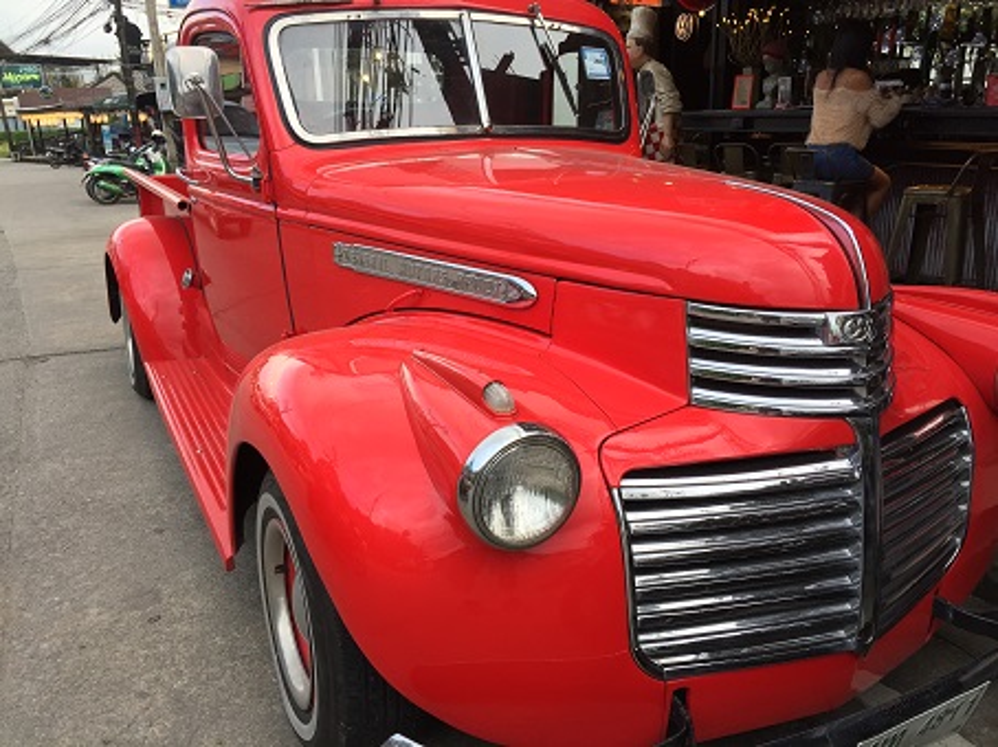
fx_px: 836
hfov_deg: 61.7
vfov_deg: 48.2
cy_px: 374
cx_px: 499
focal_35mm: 29
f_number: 2.2
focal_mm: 4.15
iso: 32
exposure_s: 1/50
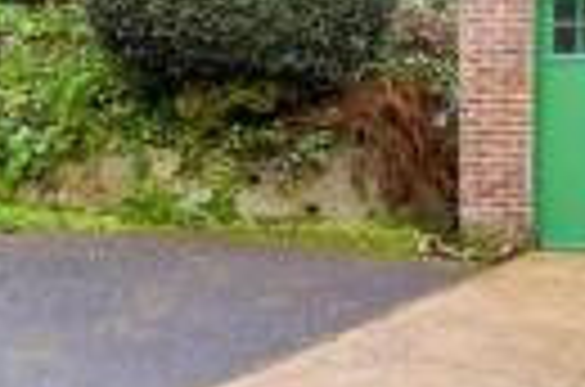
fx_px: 892
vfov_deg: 24.3
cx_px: 652
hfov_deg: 31.9
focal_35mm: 55
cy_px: 110
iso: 160
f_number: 8
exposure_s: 1/10
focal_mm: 10
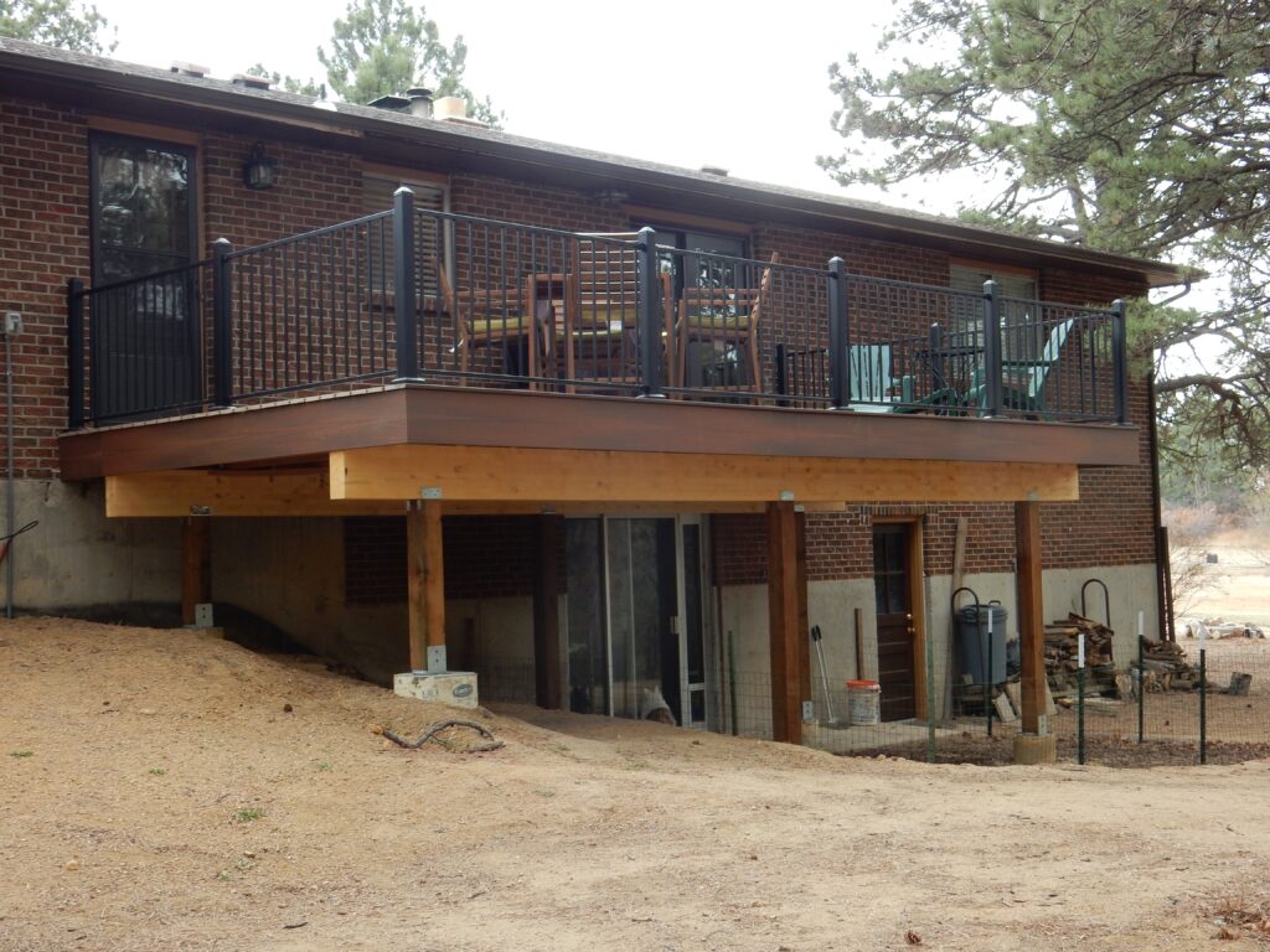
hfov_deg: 37.5
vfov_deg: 28.6
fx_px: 1871
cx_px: 635
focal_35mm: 51
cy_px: 476
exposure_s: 1/80
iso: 125
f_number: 4.5
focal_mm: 9
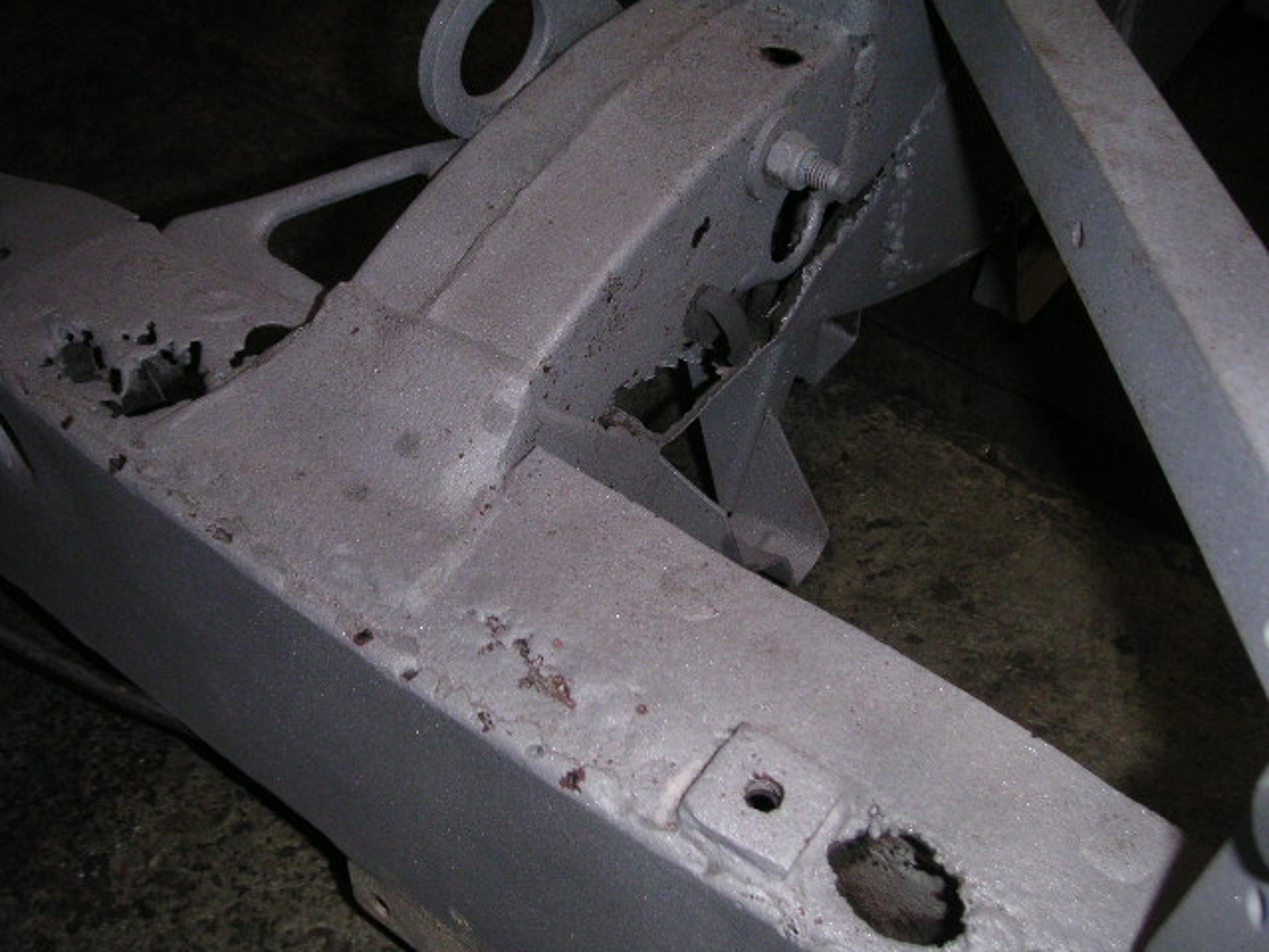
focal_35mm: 38
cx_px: 634
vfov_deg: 37.7
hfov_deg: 49.0
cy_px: 476
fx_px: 1393
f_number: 2.8
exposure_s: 1/45
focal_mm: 5.9
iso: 160
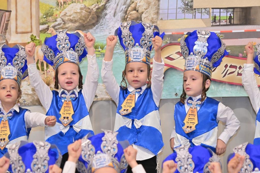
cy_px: 86
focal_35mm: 180
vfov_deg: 7.6
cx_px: 130
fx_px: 1300
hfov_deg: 11.4
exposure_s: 1/250
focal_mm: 120
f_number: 4
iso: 800
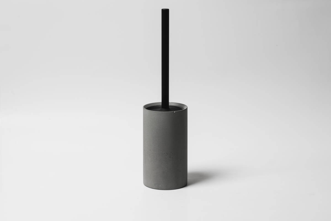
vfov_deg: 19.5
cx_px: 166
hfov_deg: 28.8
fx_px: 644
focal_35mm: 70
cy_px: 110
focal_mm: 70
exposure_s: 1/125
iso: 50
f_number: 4.5
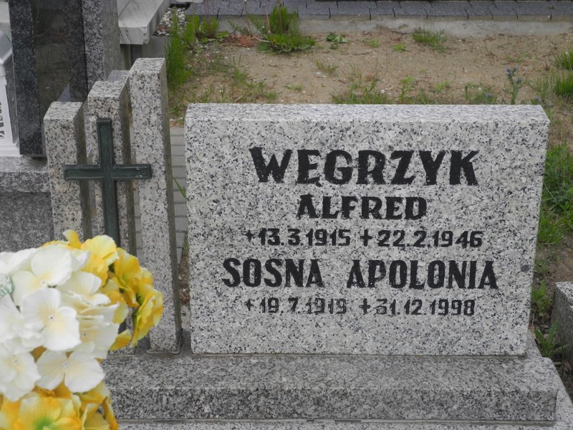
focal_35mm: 68
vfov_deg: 21.6
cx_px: 286
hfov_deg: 28.6
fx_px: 1126
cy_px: 215
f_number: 4
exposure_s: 1/500
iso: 100
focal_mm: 14.5
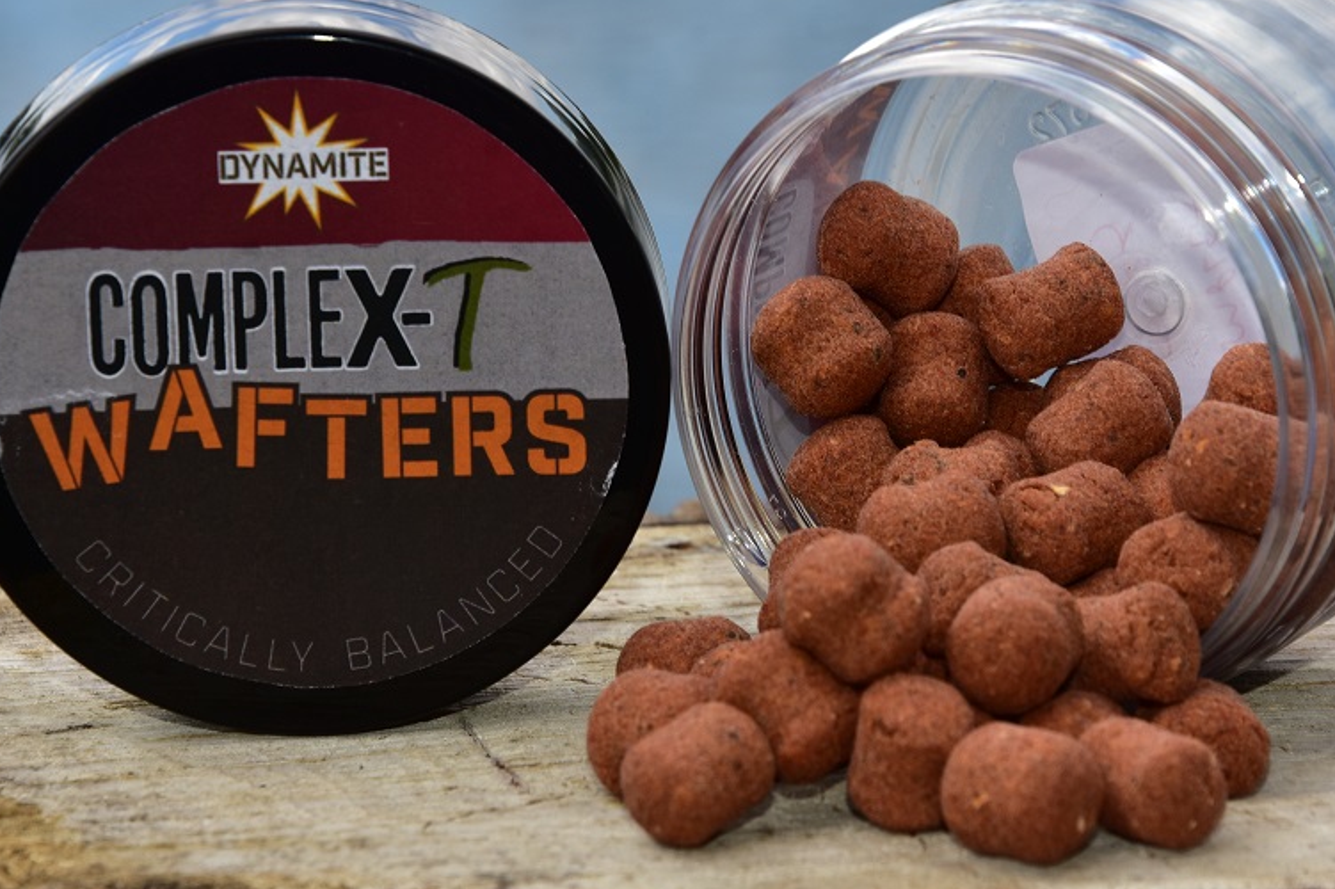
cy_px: 359
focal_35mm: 210
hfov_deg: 9.8
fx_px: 7771
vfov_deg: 6.5
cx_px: 718
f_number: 11
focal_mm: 105
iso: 320
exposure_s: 1/250
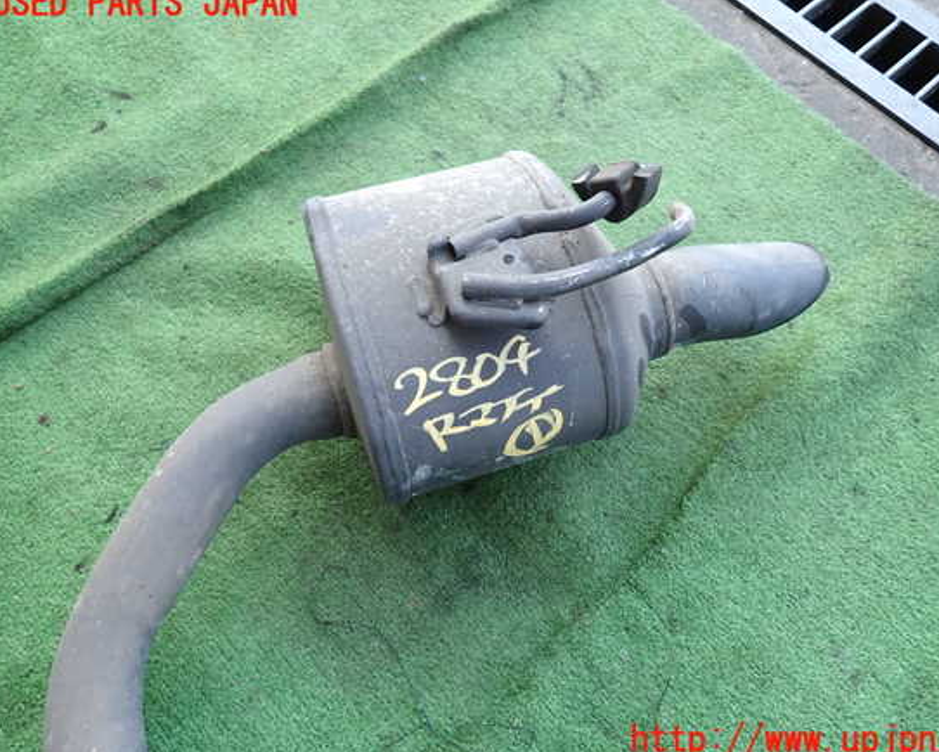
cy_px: 373
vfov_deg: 53.2
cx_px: 502
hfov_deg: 64.0
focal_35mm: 27
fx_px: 751
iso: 100
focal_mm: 4.5
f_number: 2
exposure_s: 1/200
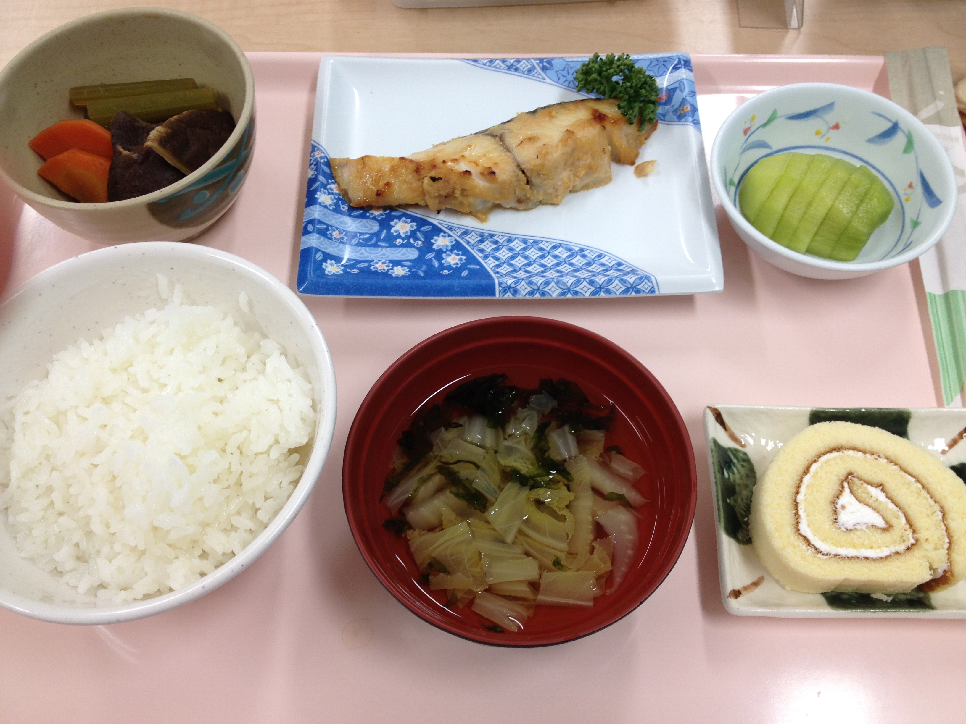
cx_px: 483
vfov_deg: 40.7
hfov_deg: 52.6
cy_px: 362
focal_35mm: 35
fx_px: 977
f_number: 2.4
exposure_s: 1/40
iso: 64
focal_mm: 4.28
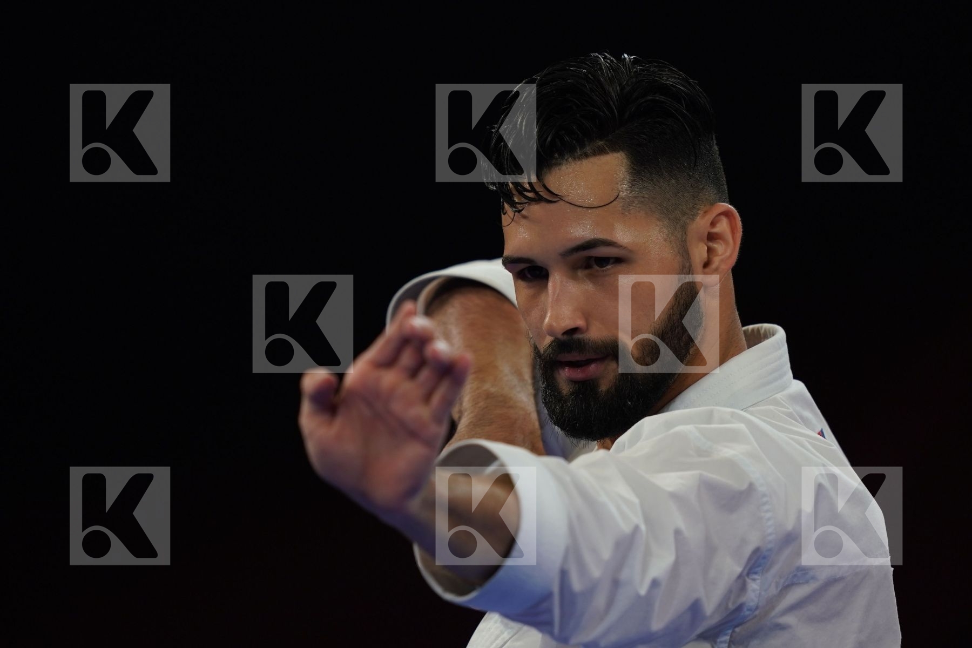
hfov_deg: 3.4
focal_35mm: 600
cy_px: 324
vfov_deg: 2.3
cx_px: 486
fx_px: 16199
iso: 500
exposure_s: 1/500
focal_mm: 400
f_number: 2.8
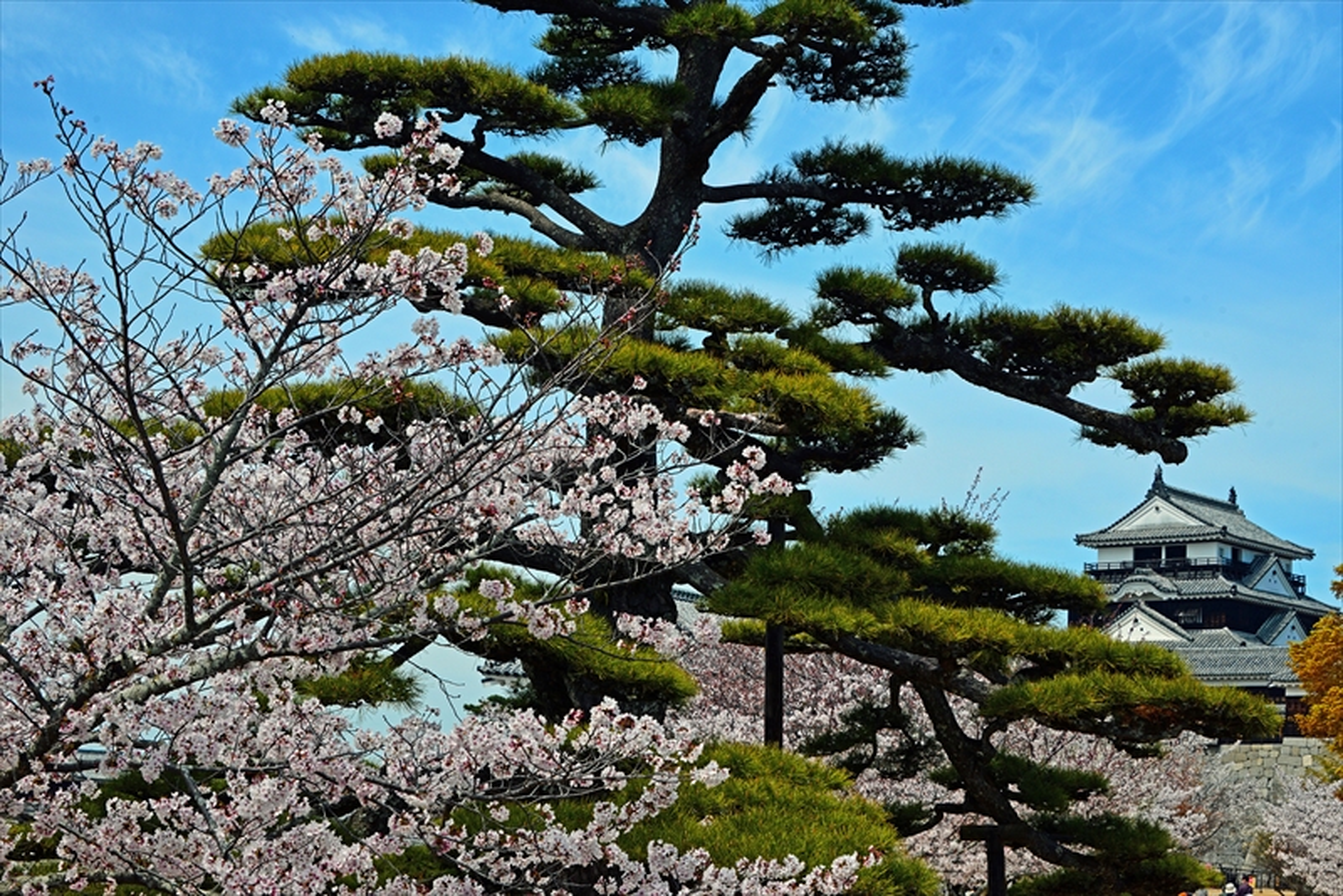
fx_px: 2538
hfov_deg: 29.6
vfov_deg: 20.0
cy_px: 448
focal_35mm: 68
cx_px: 672
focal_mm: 68
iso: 400
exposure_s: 1/500
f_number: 11
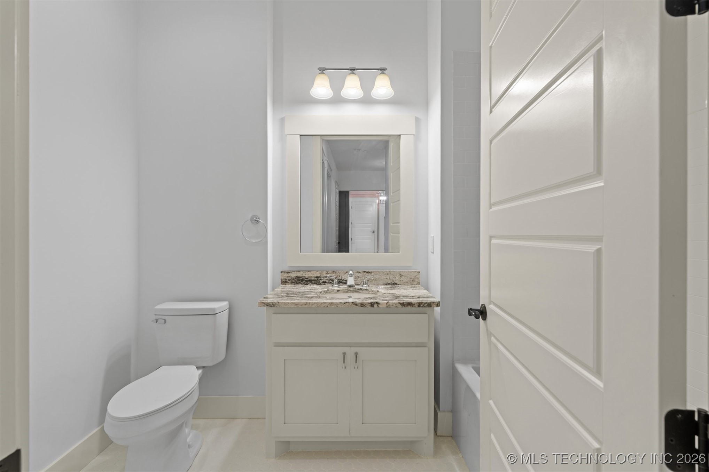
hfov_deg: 96.7
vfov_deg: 73.7
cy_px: 236
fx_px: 315
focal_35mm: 16
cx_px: 354
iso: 100
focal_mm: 16
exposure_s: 1/2
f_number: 8
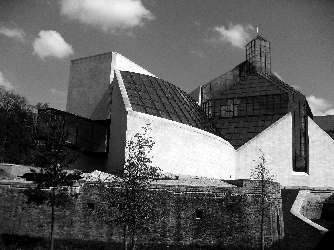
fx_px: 328
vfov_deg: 41.8
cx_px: 167
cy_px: 125
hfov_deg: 54.0
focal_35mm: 34
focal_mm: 6.3
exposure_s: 1/350
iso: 80
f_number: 7
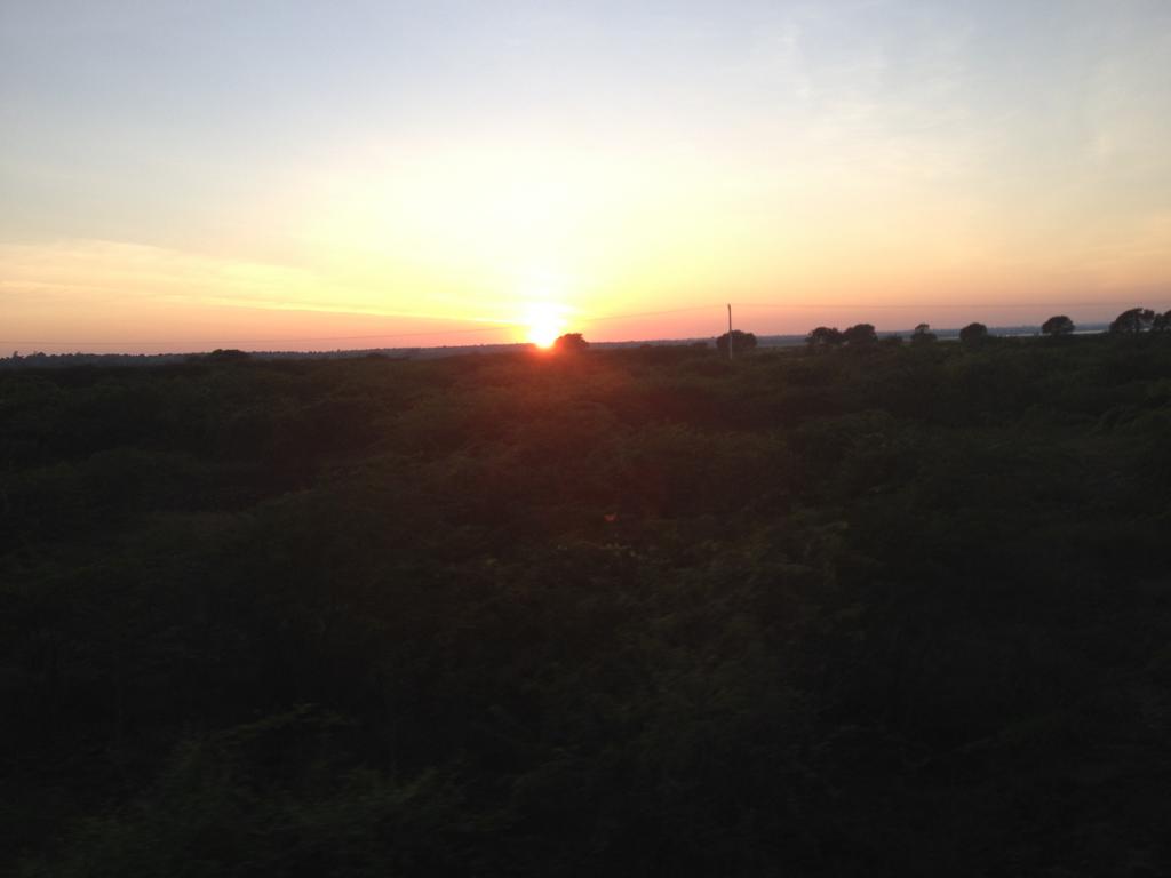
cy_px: 439
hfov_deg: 52.6
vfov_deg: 40.7
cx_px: 586
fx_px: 1184
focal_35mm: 35
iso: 50
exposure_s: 1/289
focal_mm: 4.28
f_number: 2.4
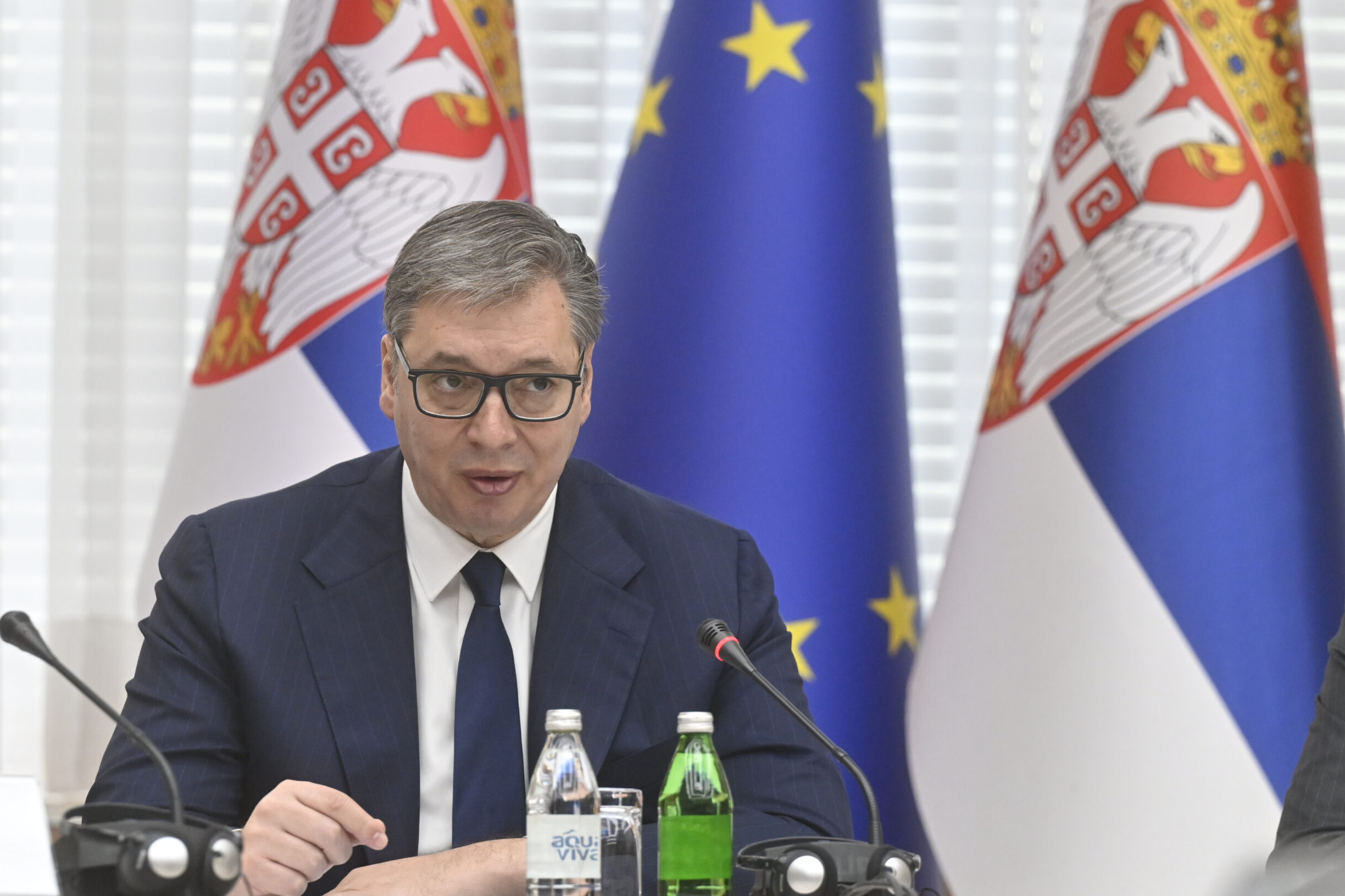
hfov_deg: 7.5
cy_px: 458
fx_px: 10236
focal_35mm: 274
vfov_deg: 5.0
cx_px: 652
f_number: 4
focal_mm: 175
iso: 2000
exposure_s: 1/250
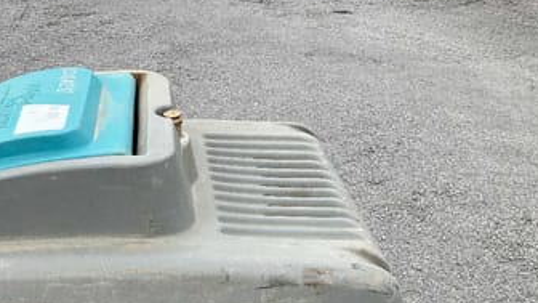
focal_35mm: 47
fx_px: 670
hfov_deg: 42.5
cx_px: 141
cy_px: 251
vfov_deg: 24.9
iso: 25
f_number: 1.8
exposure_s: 1/642
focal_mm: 3
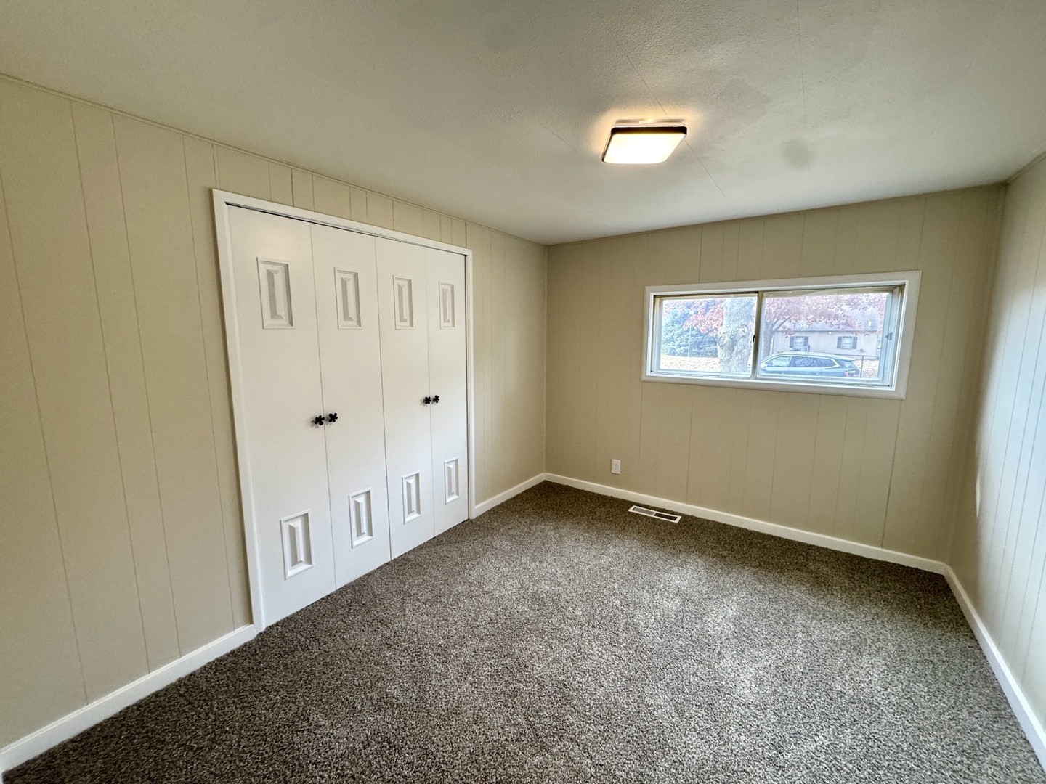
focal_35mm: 14
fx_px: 423
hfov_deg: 102.1
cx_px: 523
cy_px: 392
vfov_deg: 85.7
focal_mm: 2.22
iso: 250
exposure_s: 1/120
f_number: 2.2
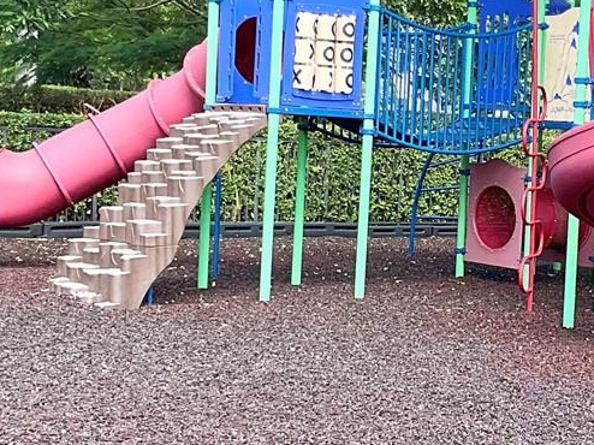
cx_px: 506
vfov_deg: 15.7
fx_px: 1612
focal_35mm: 94
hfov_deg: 20.5
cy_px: 255
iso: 16
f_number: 1.8
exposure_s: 1/227
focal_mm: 3
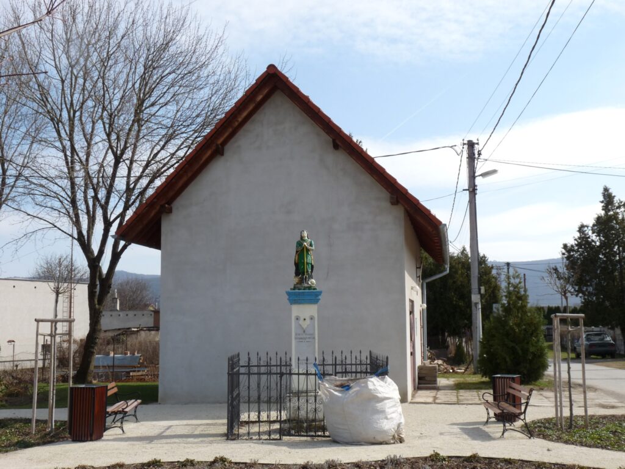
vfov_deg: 32.2
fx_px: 812
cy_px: 234
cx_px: 312
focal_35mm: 45
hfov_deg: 42.1
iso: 100
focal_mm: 8
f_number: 5.6
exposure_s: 1/400
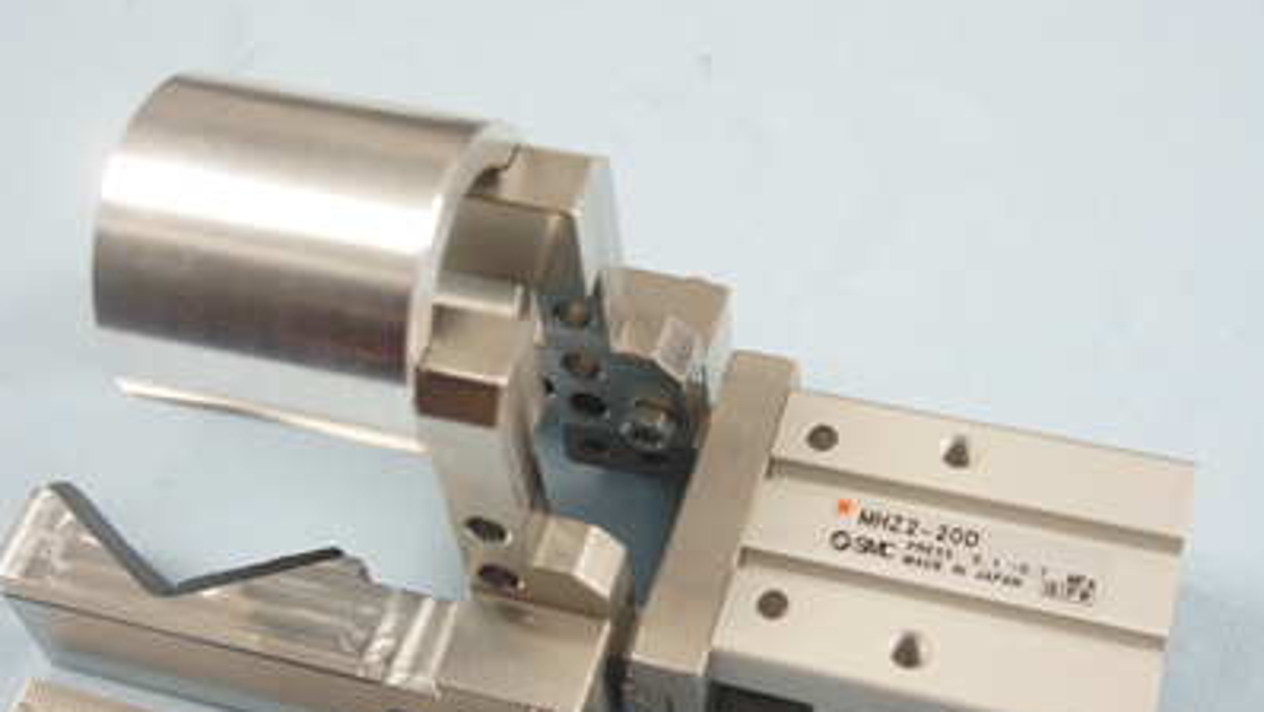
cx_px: 584
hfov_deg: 44.5
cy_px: 415
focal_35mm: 46
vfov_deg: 25.9
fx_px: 1542
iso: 200
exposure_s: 1/60
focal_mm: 26
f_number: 9
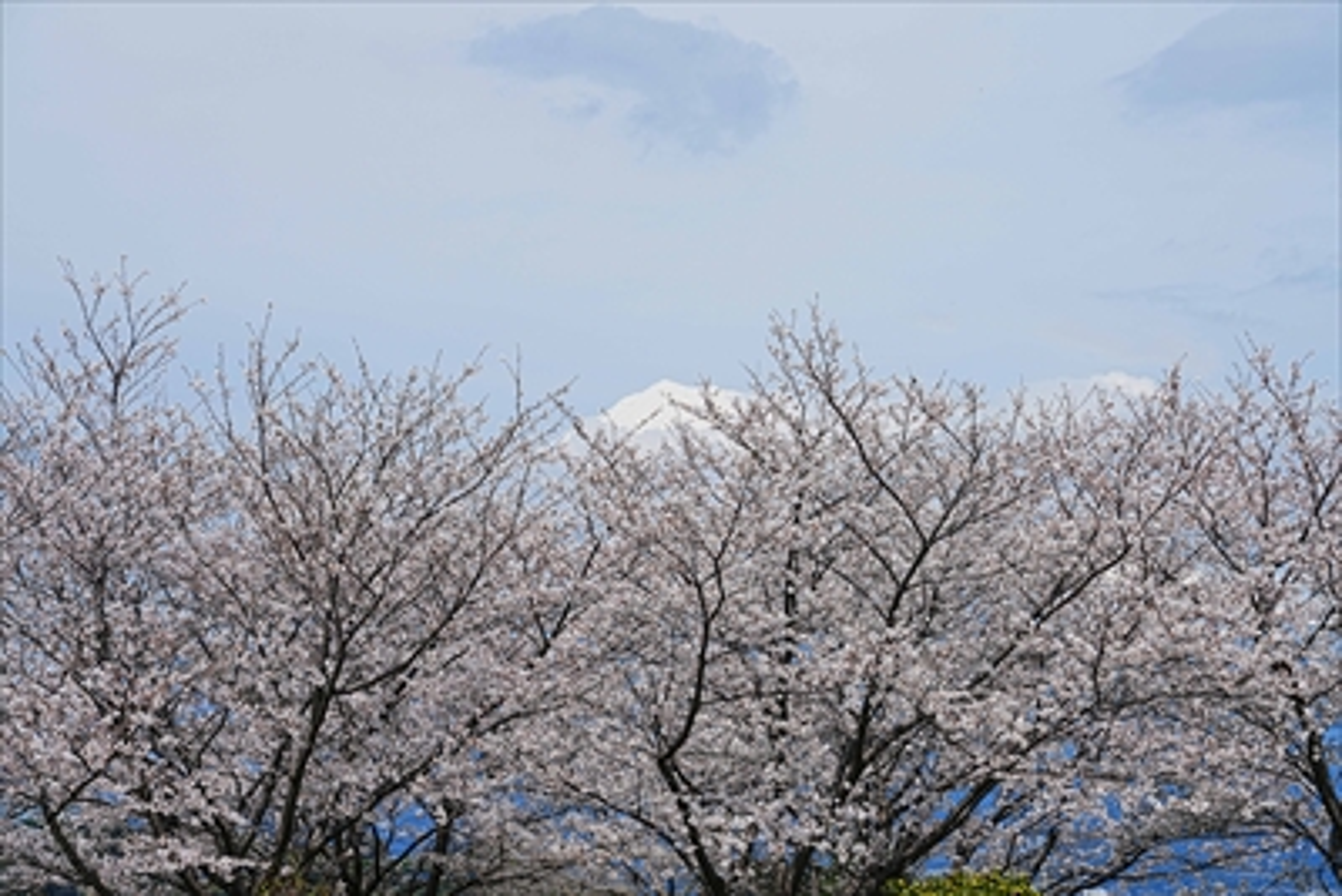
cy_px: 448
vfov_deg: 13.1
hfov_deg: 19.4
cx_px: 671
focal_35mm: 105
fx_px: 3915
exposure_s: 1/640
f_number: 8
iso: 100
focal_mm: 105
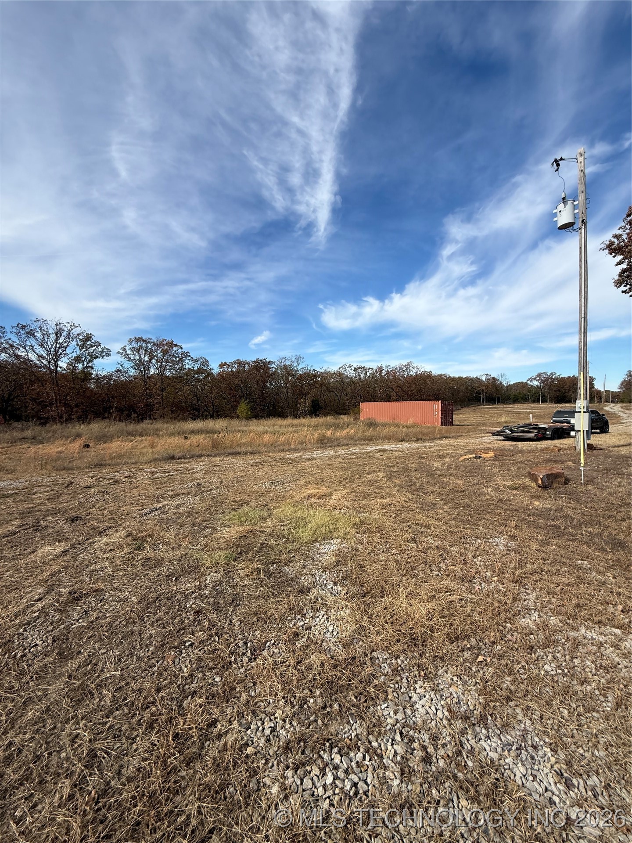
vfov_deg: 102.1
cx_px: 316
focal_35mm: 14
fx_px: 341
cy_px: 422
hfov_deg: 85.7
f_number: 2.2
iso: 50
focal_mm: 2.22
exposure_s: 1/1698
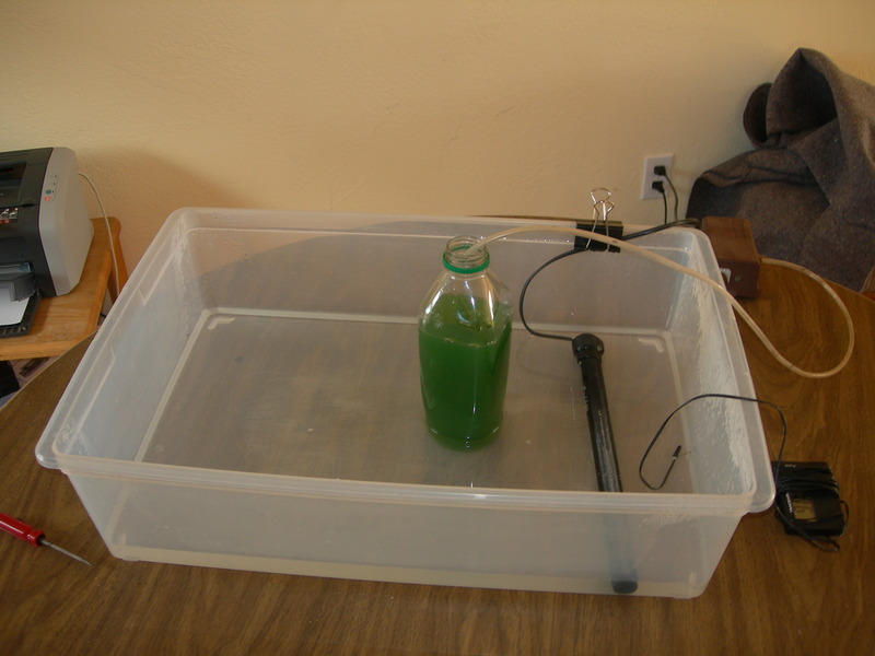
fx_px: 961
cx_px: 438
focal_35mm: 38
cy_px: 328
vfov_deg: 37.7
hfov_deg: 49.0
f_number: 2.8
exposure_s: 1/30
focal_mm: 7.8
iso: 50
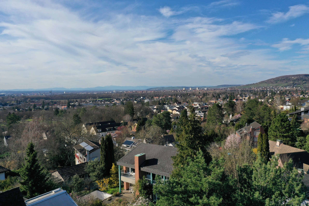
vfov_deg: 46.4
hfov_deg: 65.5
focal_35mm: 28
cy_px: 103
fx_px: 240
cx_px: 154
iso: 200
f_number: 6.3
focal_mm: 10.26
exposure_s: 1/800
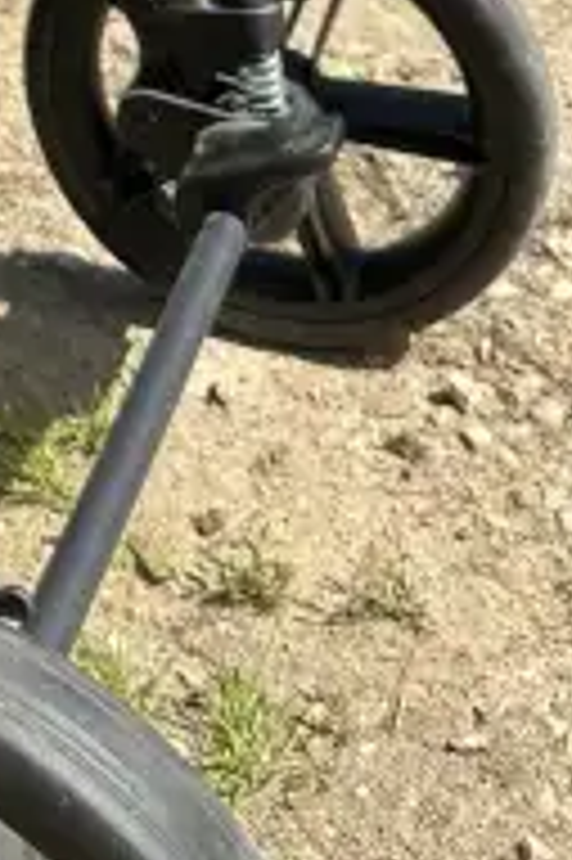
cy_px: -531
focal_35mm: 98
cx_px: -385
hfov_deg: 12.9
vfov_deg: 17.9
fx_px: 2340
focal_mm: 6.86
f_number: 1.78
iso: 80
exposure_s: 1/2353
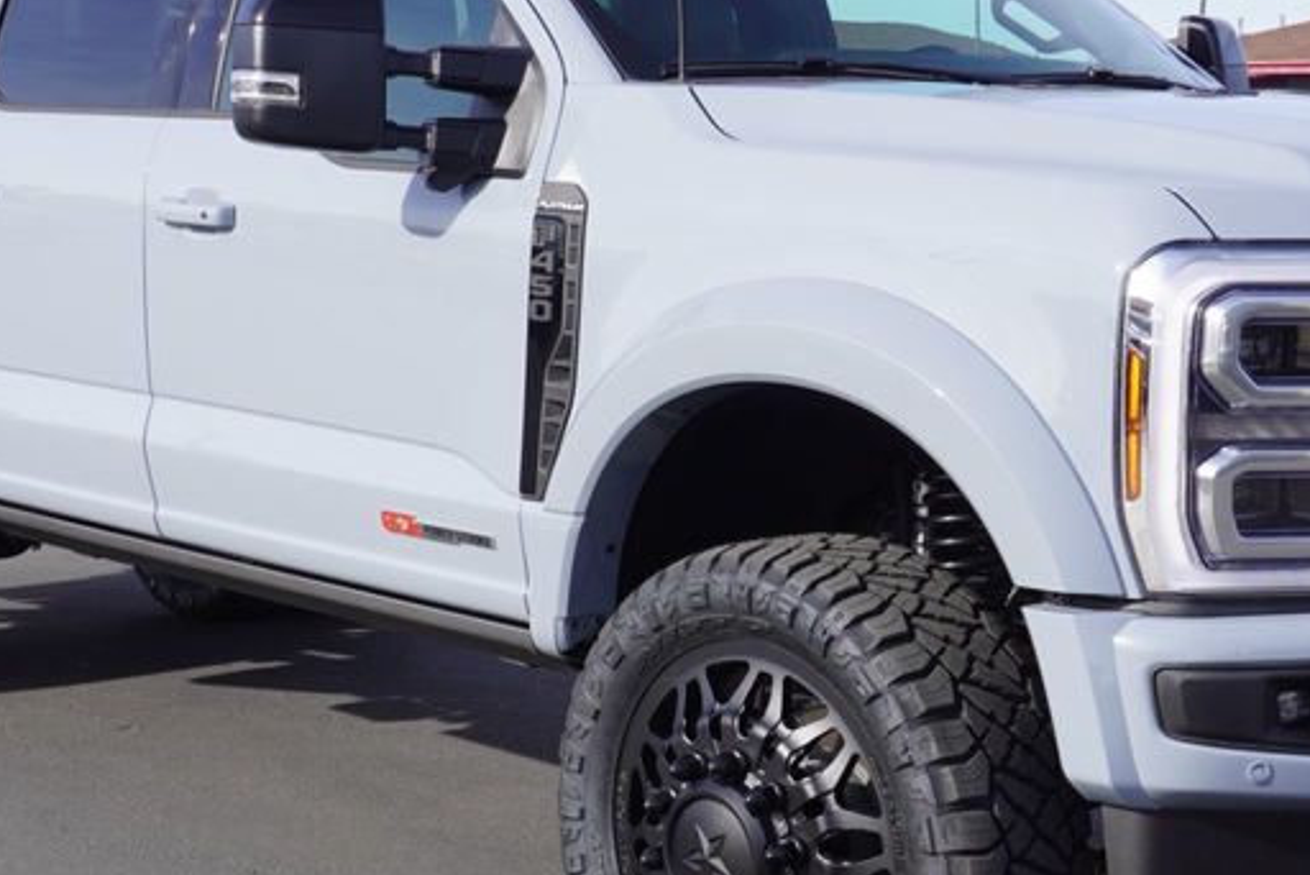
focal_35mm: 72
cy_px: 486
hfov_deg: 28.1
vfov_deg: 18.9
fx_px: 2621
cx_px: 642
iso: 100
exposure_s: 1/125
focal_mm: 24
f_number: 9
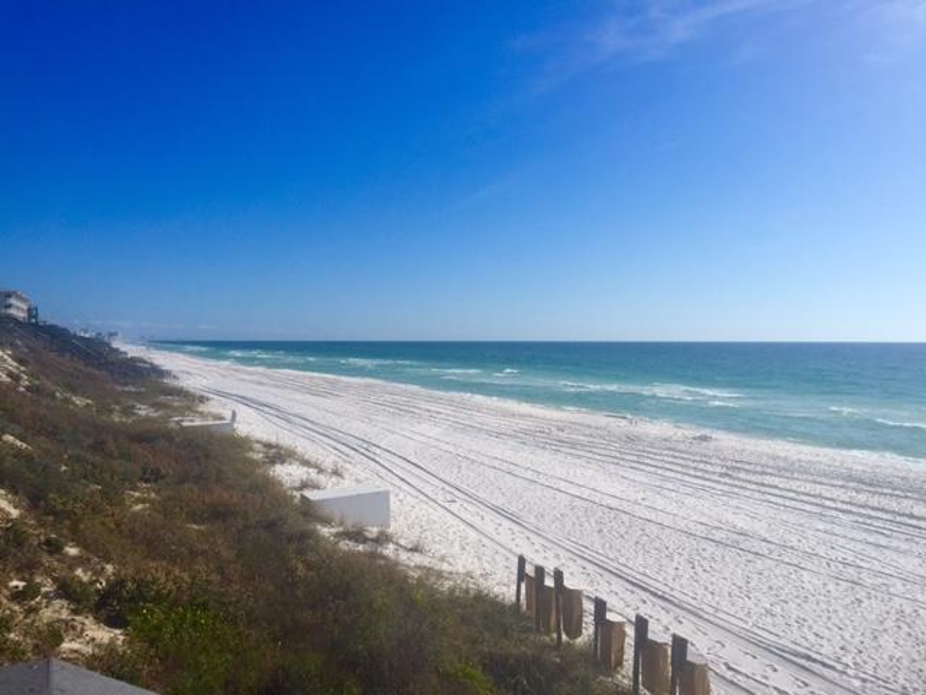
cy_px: 348
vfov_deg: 48.2
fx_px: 776
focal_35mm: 29
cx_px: 463
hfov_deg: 61.7
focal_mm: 4.15
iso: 32
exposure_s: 1/4405
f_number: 2.2
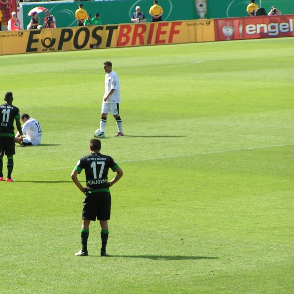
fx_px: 2960
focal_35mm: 308
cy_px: 140
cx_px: 88
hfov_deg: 5.7
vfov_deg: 5.7
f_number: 4.5
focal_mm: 37.8
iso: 50
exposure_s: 1/400
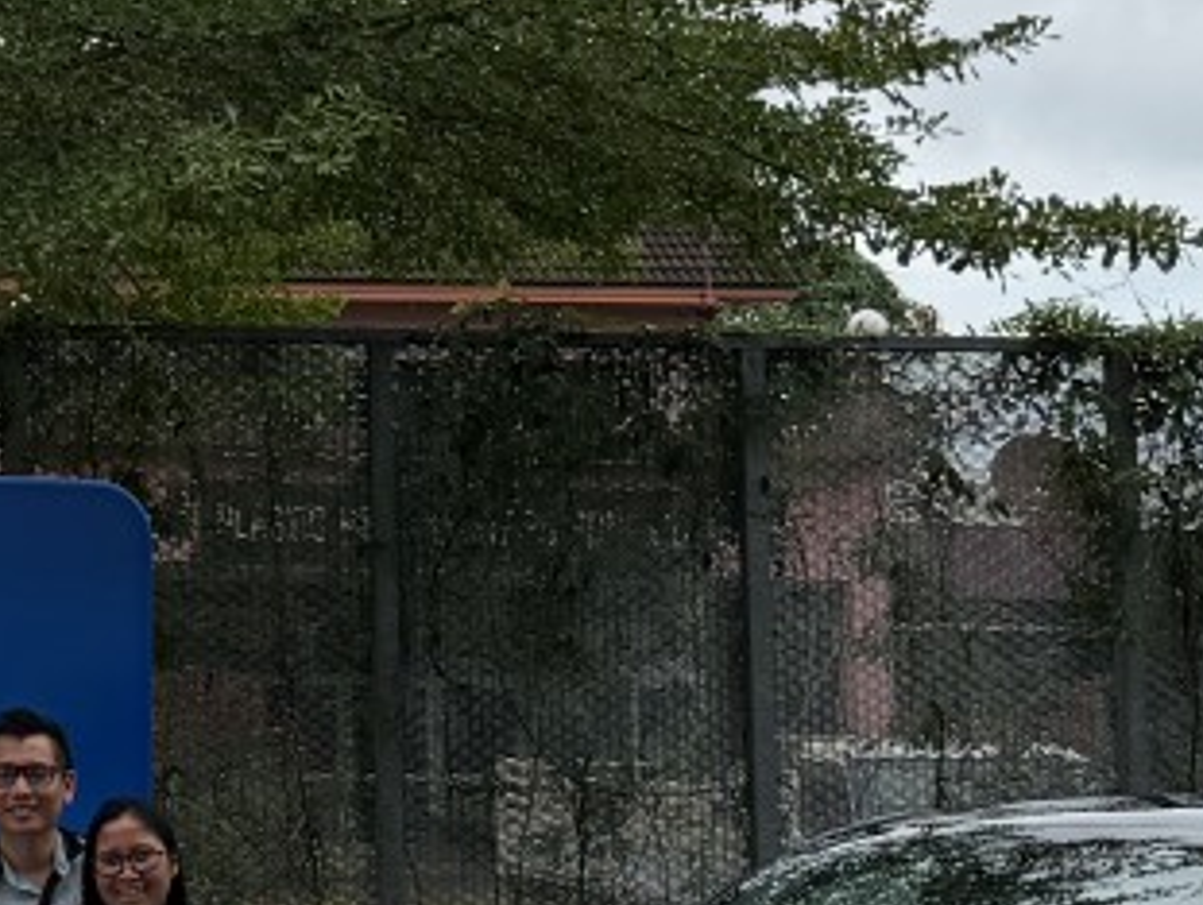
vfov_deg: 13.3
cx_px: -410
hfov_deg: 16.6
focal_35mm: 111
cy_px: 244
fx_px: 3862
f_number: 1.78
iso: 80
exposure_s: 1/4167
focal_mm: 6.76
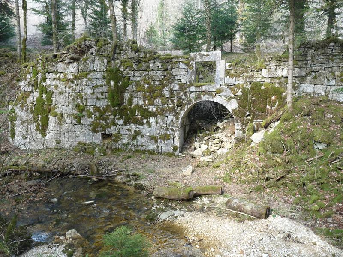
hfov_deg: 65.3
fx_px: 268
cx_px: 172
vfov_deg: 51.4
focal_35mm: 27
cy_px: 128
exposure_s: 1/60
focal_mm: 4.8
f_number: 2.8
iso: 100
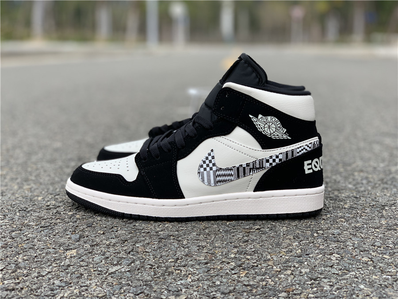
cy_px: 150
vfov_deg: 28.0
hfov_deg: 36.8
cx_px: 199
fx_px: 598
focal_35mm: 52
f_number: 2.4
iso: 16
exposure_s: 1/122
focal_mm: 6
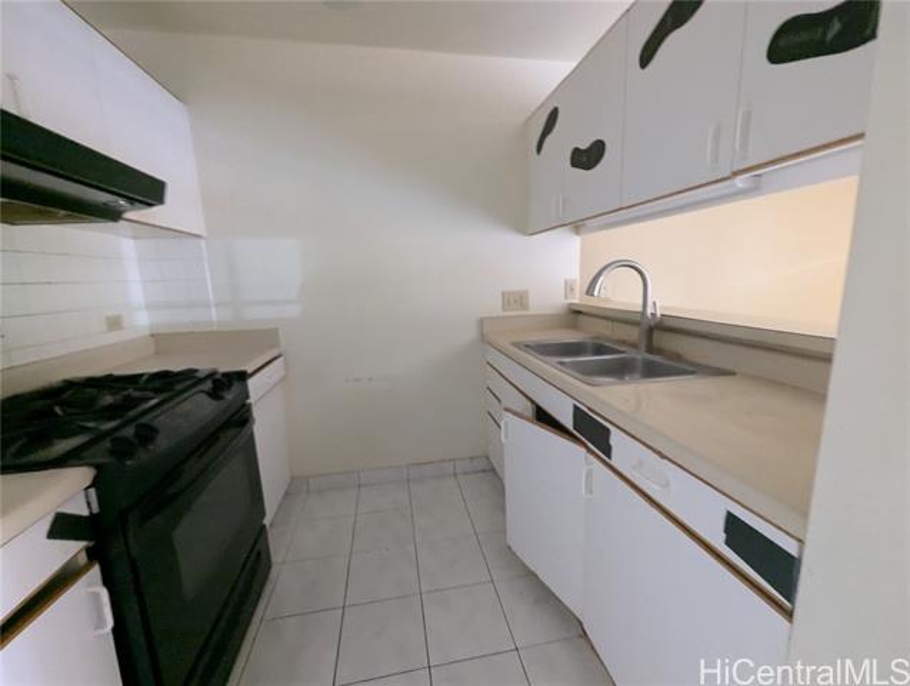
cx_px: 455
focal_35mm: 13
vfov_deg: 90.1
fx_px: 342
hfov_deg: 106.1
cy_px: 343
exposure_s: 1/43.4
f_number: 2.2
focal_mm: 1.95
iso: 669
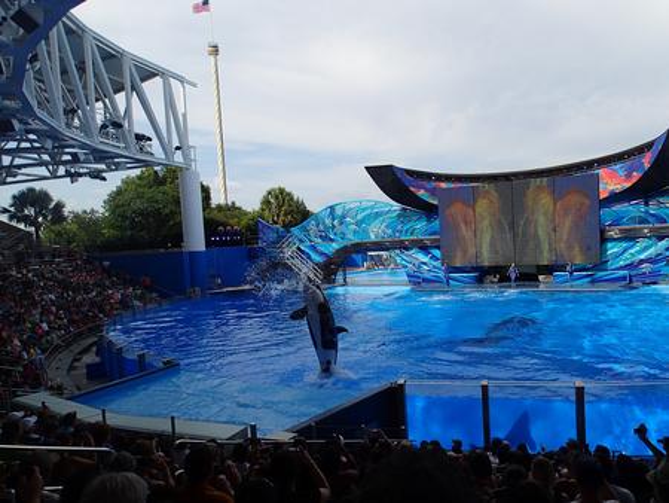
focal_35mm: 25
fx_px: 483
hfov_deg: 69.4
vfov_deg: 54.9
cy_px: 252
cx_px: 334
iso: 200
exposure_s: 1/500
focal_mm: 4.5
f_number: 8
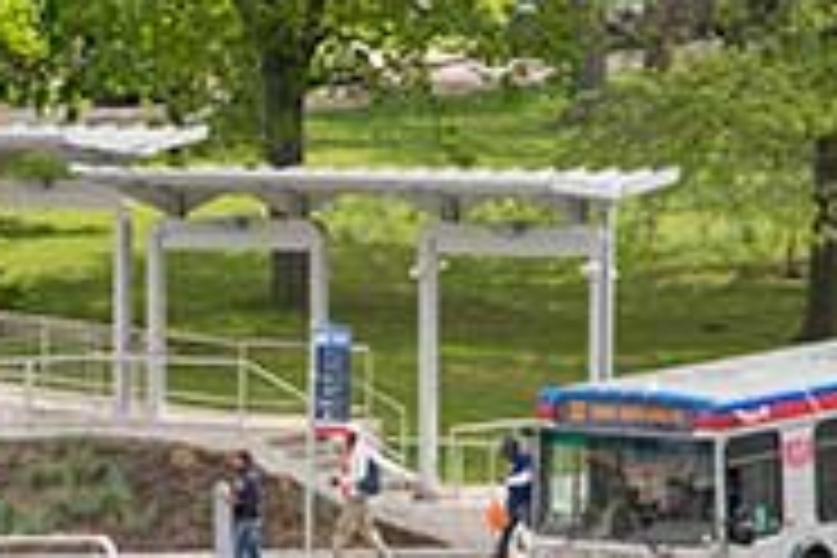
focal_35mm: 218
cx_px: 90
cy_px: 434
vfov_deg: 6.3
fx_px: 5068
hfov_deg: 9.4
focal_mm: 70
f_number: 9.5
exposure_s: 1/500
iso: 200
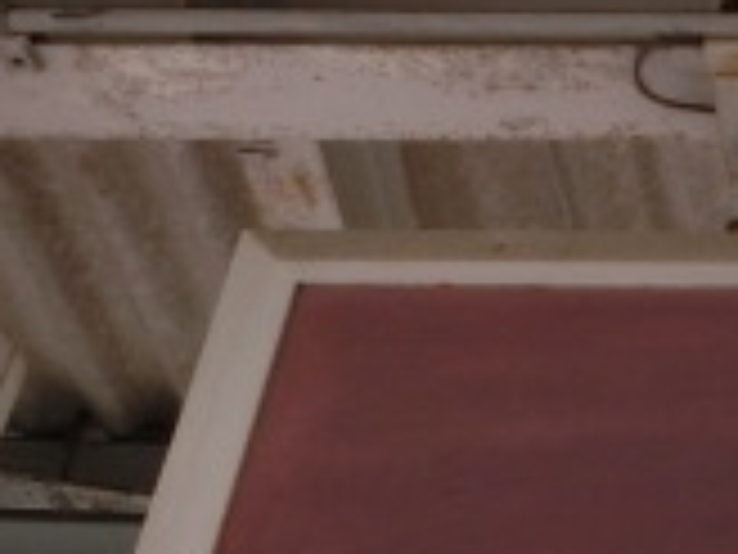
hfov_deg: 15.1
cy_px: 297
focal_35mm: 113
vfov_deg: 13.1
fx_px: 2409
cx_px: 1328
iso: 125
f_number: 3.7
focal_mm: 5.2
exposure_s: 1/125
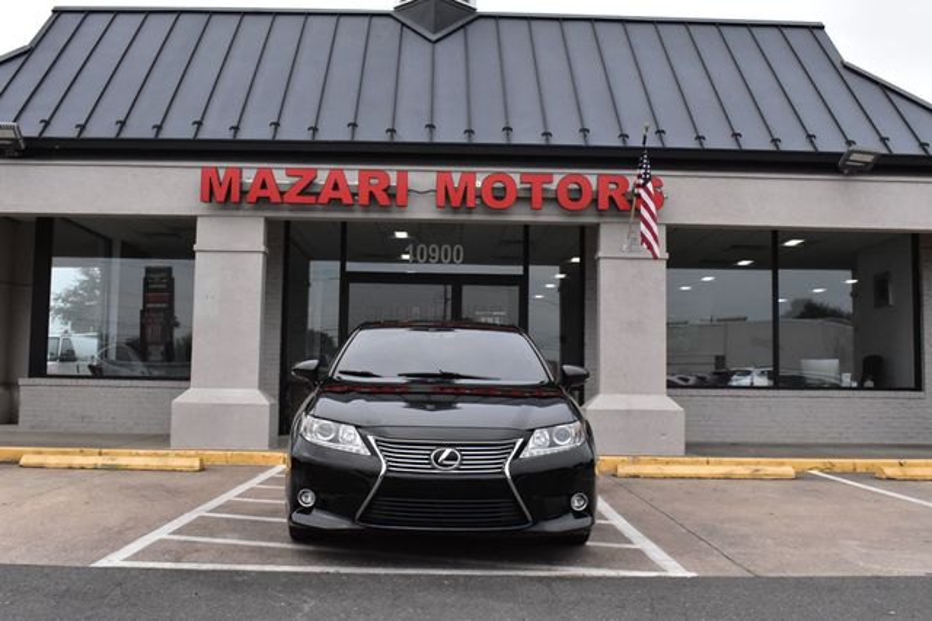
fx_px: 970
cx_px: 466
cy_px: 310
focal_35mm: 38
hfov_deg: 51.3
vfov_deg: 35.5
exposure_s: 1/1600
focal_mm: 25
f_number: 14
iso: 2500
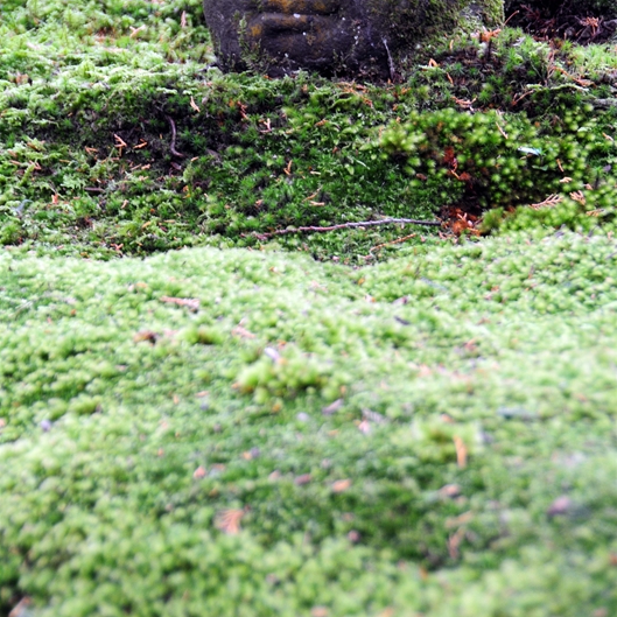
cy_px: 206
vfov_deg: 3.4
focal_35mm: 520
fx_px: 10486
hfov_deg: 3.4
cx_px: 308
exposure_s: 1/40
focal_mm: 270
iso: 400
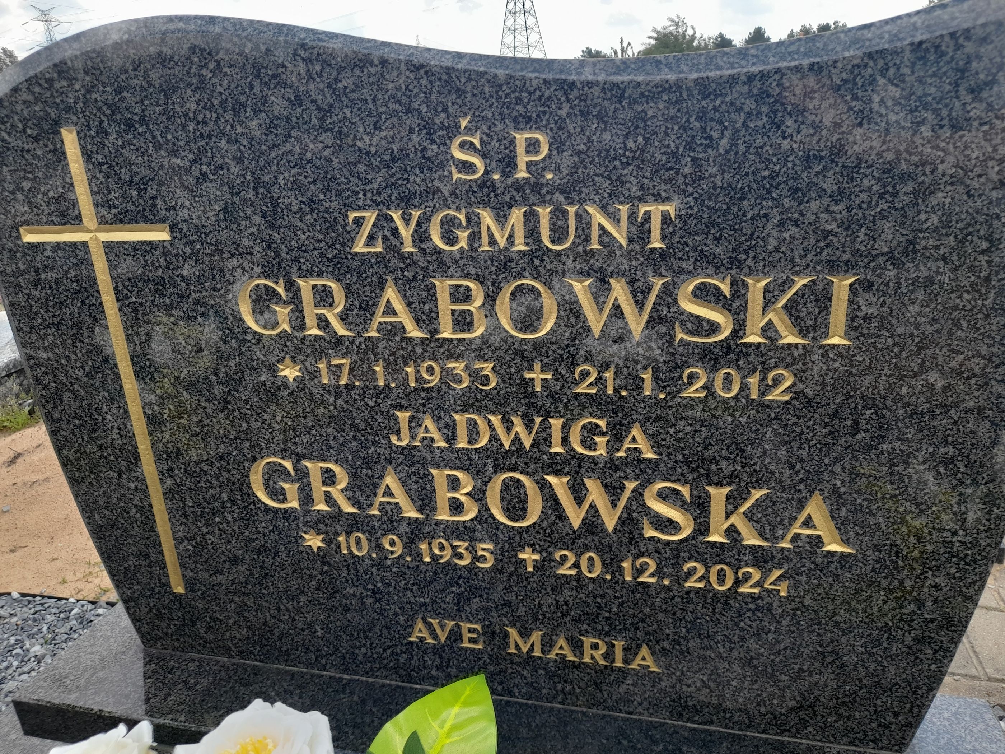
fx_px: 726
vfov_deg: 54.9
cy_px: 377
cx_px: 502
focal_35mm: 25
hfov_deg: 69.4
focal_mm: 4.6
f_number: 2
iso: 20
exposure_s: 1/118
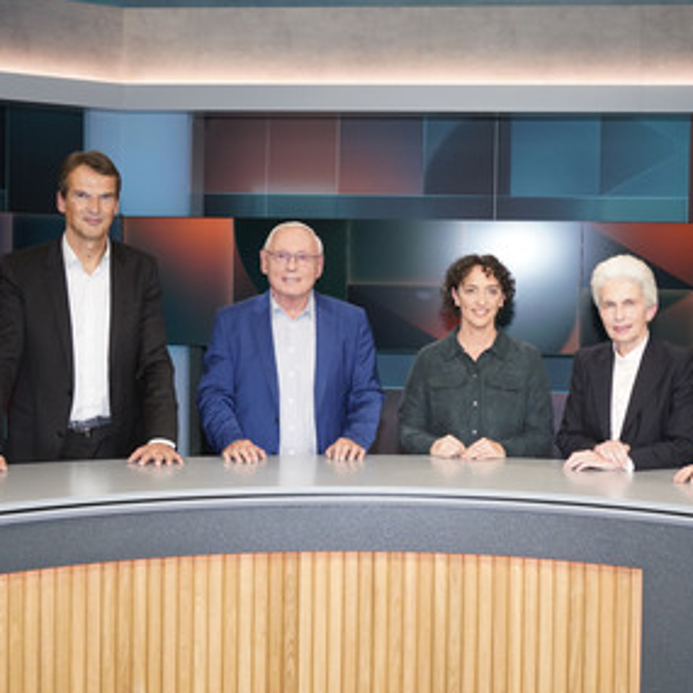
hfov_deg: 33.3
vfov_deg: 33.4
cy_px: 355
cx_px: 422
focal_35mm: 51
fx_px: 1155
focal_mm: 38
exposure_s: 1/125
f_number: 5.6
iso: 2000
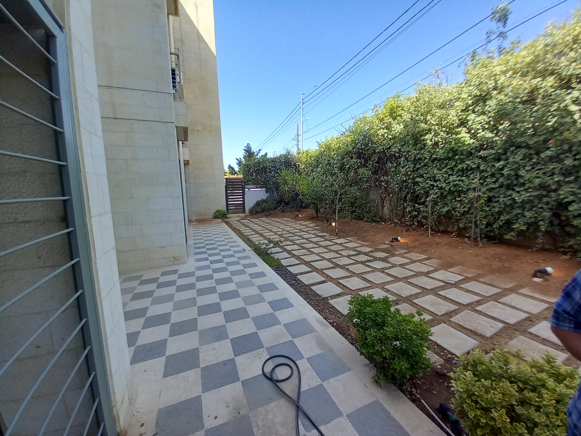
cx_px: 290
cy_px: 218
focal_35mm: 13
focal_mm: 1.13
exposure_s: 1/215
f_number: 2.2
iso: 40
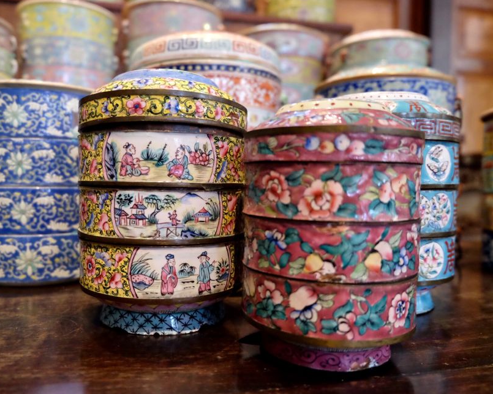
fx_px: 409
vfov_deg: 51.5
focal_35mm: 28
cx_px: 222
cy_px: 199
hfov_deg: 62.1
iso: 3200
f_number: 3.5
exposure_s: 1/220
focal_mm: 16
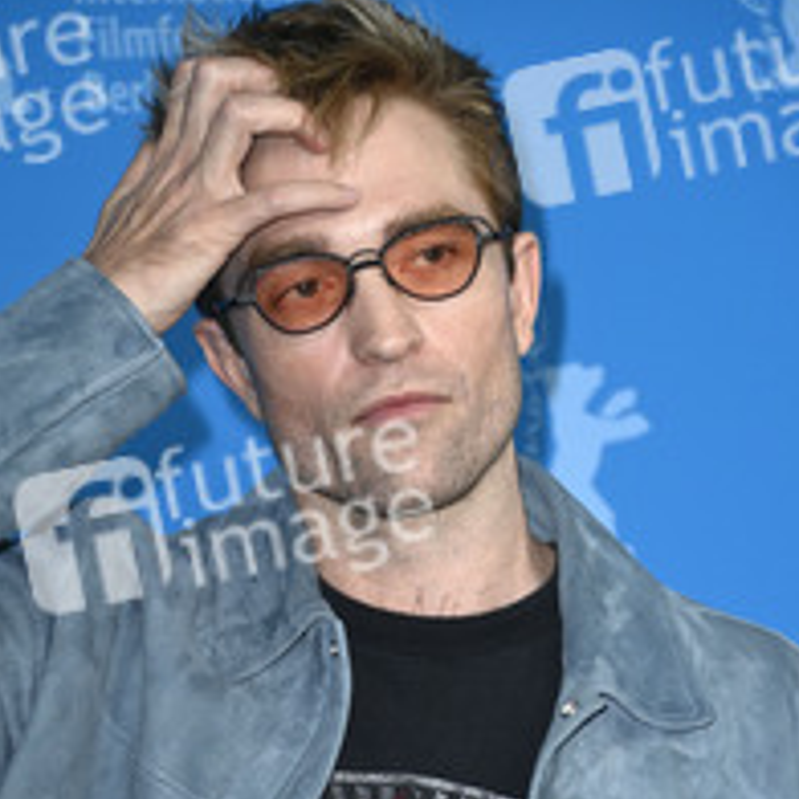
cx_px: 342
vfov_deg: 5.9
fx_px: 7704
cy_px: 722
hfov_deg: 5.9
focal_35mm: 295
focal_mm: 170
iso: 1000
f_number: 5.6
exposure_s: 1/250
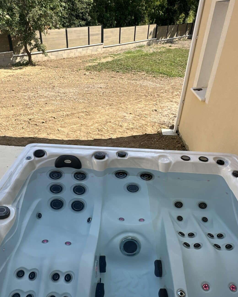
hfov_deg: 53.2
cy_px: 175
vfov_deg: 63.6
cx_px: 113
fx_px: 238
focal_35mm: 27
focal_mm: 2.22
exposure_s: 1/1114
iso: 50
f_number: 2.2
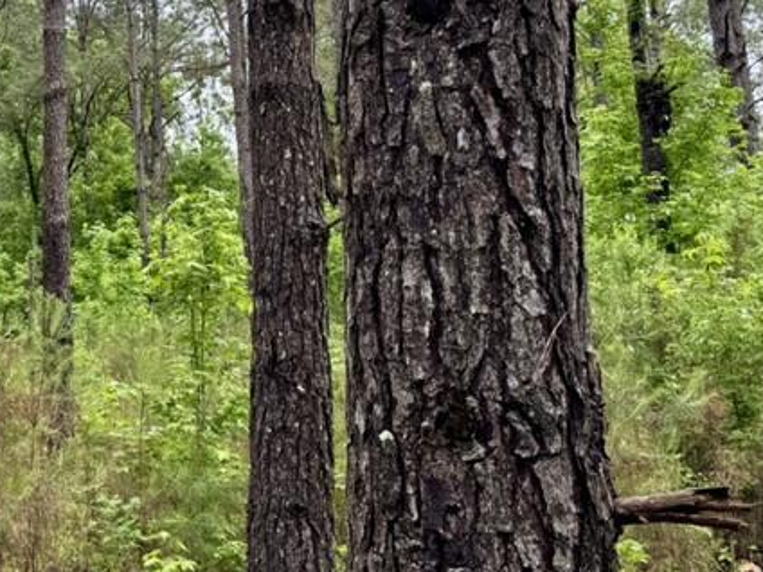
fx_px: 1278
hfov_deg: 30.9
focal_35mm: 58
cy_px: 86
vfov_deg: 24.7
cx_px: 4
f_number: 1.78
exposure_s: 1/765
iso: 80
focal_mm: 6.76
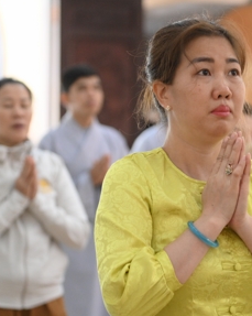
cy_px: 189
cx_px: 222
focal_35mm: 255
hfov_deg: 6.0
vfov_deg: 7.6
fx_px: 2381
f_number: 4
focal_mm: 120
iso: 3200
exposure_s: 1/100
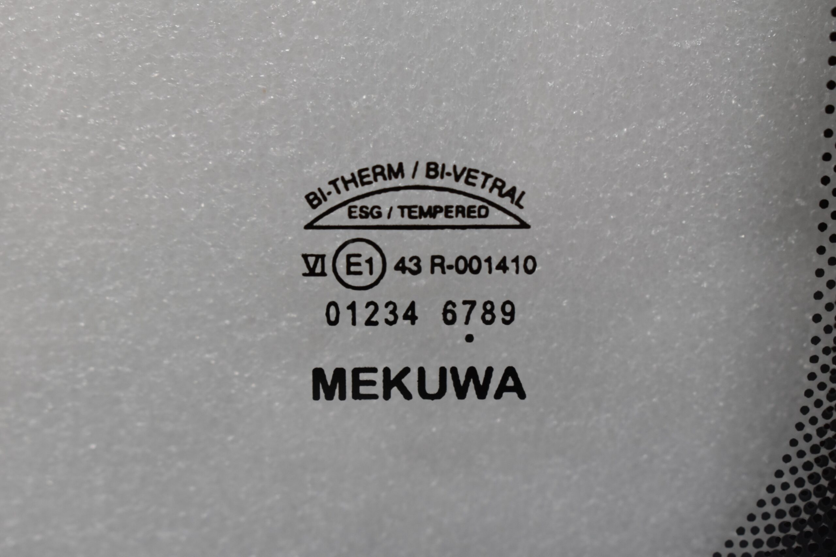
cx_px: 418
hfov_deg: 24.6
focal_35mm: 82
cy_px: 278
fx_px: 1916
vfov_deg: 16.6
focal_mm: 55
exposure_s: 1/60
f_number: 8
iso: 400
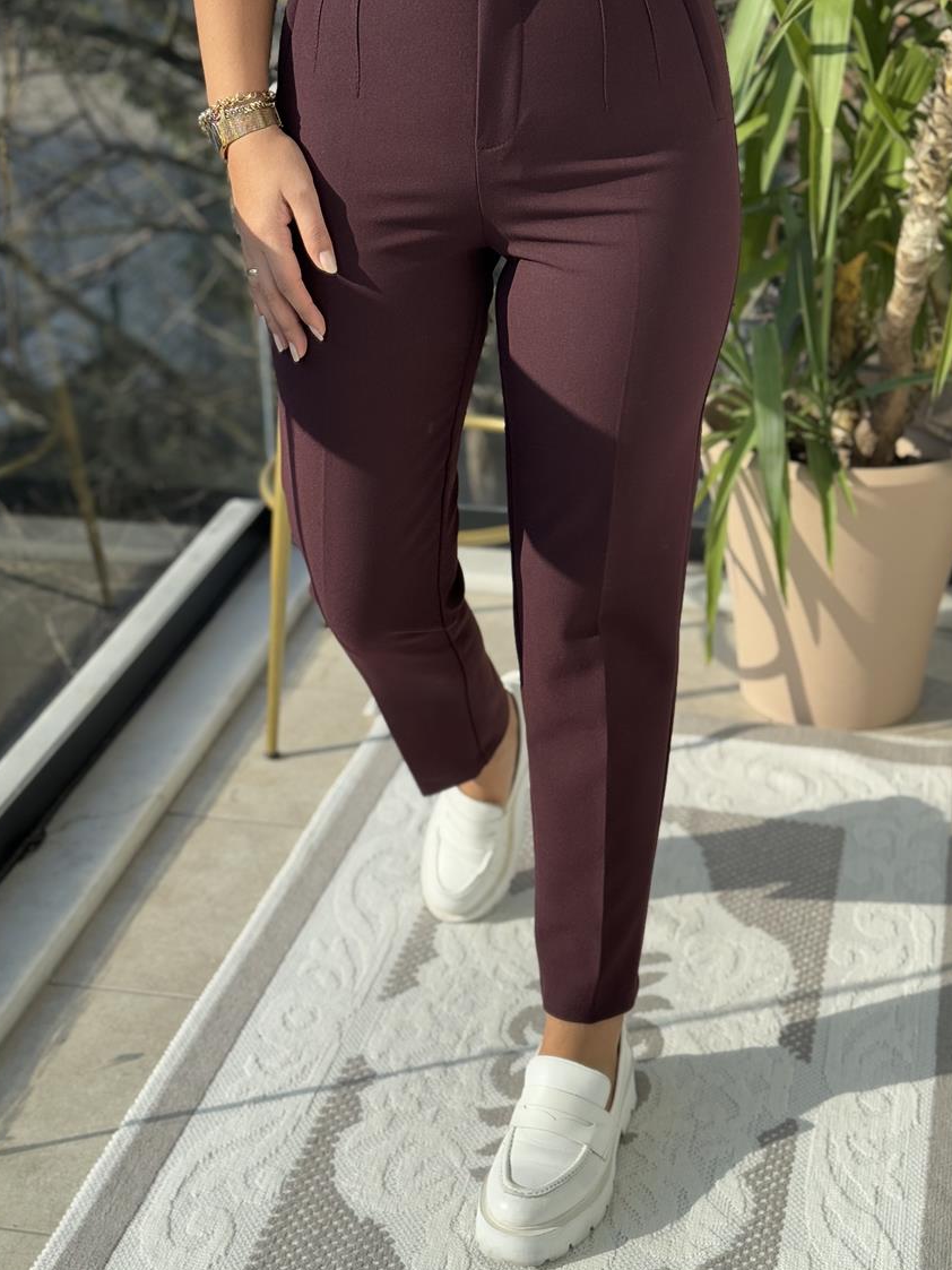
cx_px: 499
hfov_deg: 25.7
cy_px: 572
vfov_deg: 33.8
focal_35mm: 57
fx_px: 2091
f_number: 1.78
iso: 64
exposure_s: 1/1059
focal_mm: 6.76
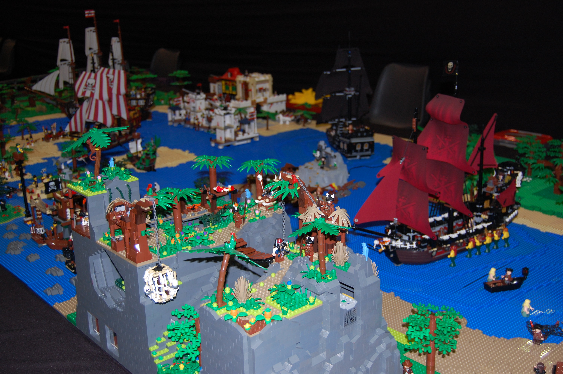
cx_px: 282
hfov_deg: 46.4
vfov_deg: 31.8
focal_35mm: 42
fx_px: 656
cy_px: 187
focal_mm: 28
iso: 400
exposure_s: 1/60
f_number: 4.2
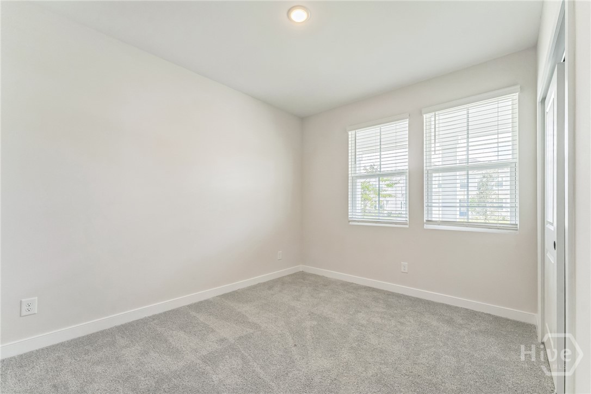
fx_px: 230
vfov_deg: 81.2
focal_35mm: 14
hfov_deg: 104.3
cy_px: 197
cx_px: 296
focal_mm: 14
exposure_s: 1/100
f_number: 8
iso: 400
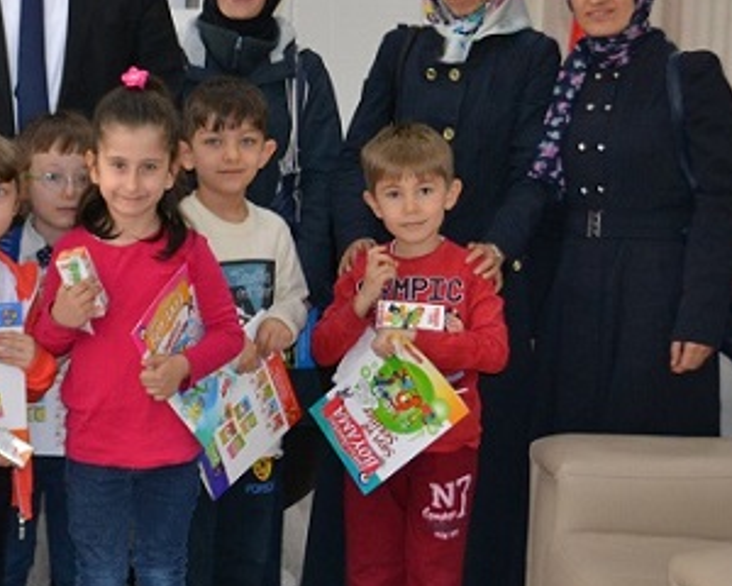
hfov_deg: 19.5
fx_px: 2060
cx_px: -17
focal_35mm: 95
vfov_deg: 16.2
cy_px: 230
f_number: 4.5
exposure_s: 1/60
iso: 1100
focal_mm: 29
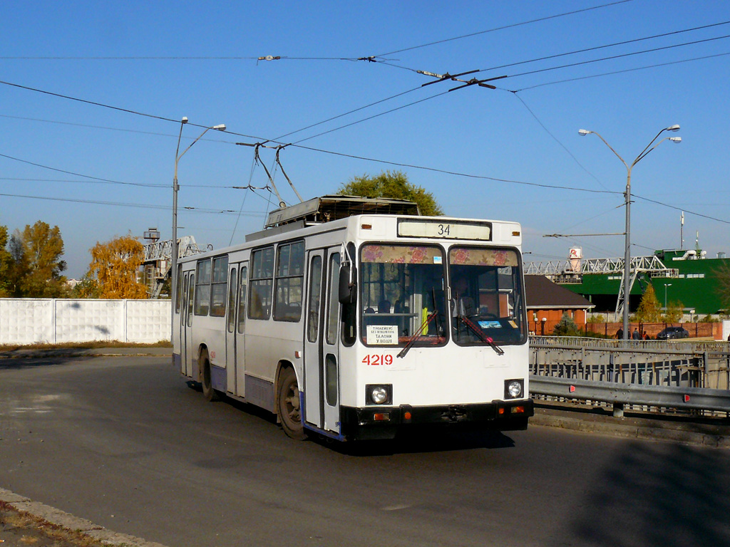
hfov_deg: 51.4
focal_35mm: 36
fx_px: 759
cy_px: 274
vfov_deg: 39.7
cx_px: 365
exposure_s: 1/500
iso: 200
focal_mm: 6
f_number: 8
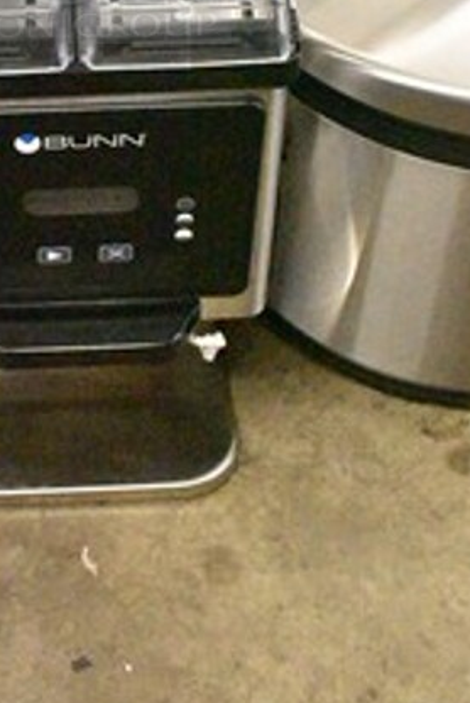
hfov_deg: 19.4
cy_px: -46
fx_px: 1351
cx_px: 44
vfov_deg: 27.1
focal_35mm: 69
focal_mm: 21
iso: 25600
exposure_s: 1/250
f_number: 8
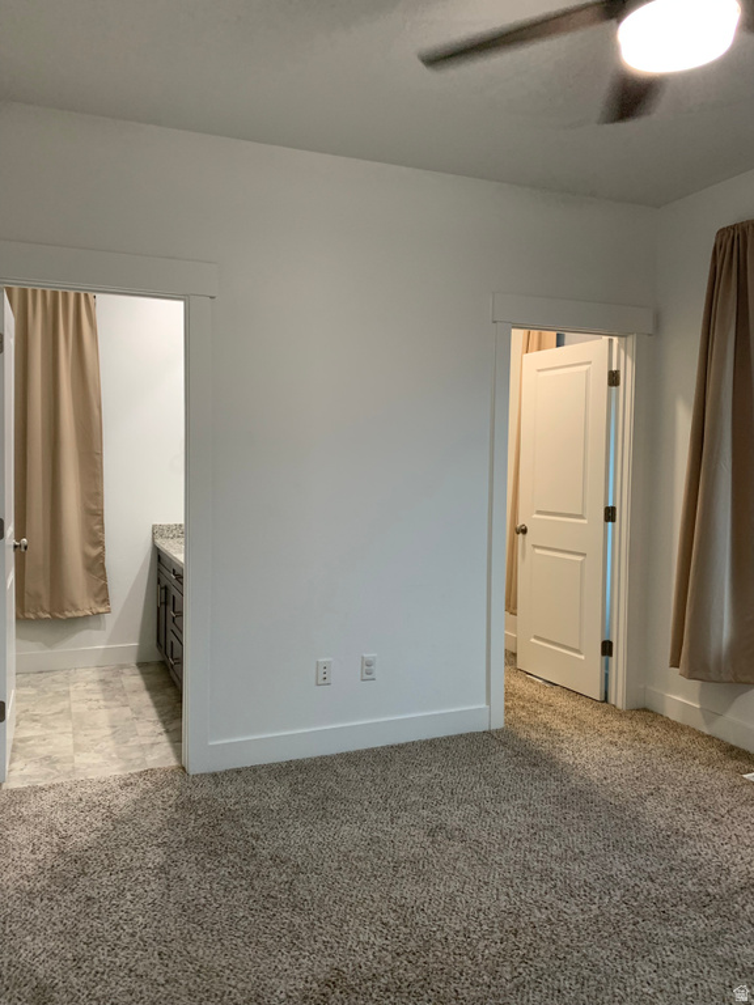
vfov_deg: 67.3
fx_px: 755
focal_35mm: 26
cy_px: 502
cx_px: 377
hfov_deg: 53.1
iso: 160
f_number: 1.8
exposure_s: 1/60
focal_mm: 4.25
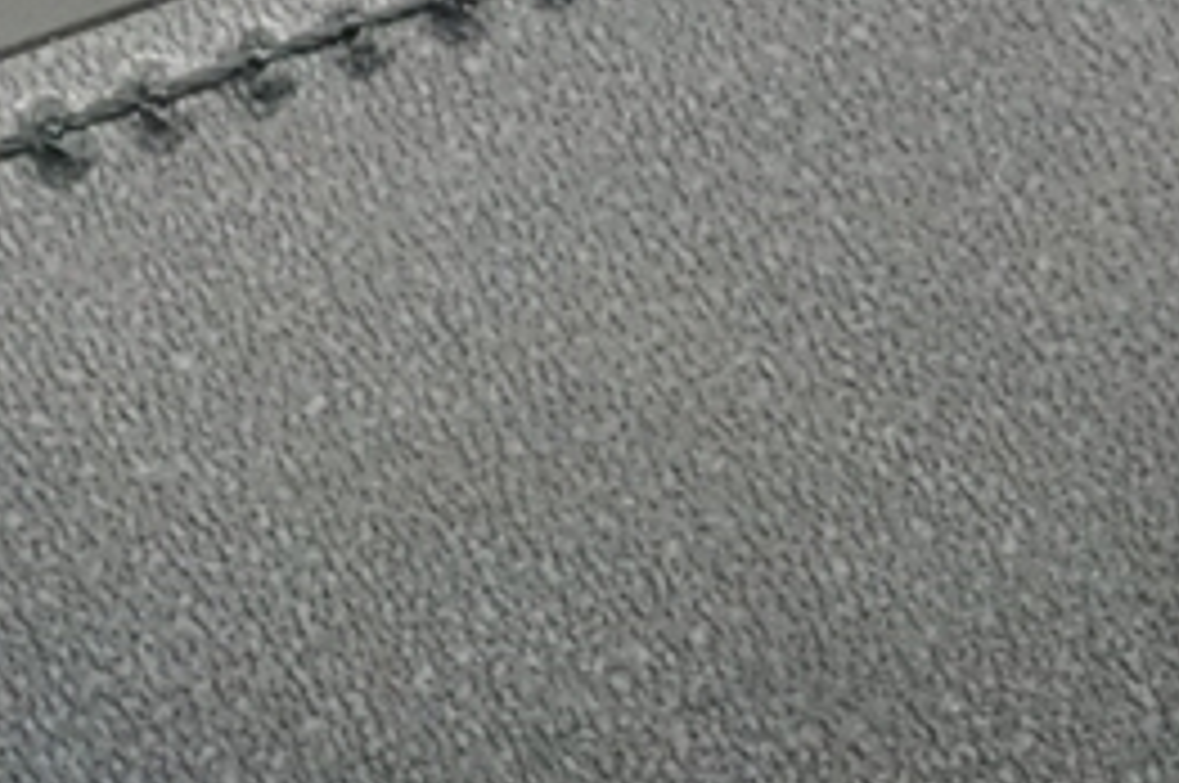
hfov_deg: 9.9
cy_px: 1062
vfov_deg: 6.6
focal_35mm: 206
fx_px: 6738
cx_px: 58
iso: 3200
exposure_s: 1/160
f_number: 5
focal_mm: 30
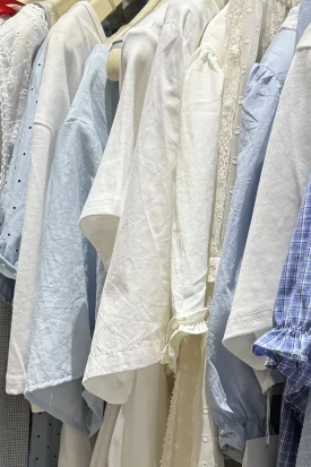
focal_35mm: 87
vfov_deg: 22.9
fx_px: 1128
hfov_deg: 15.6
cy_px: 406
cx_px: 54
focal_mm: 6.76
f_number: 1.78
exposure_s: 1/100
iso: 80
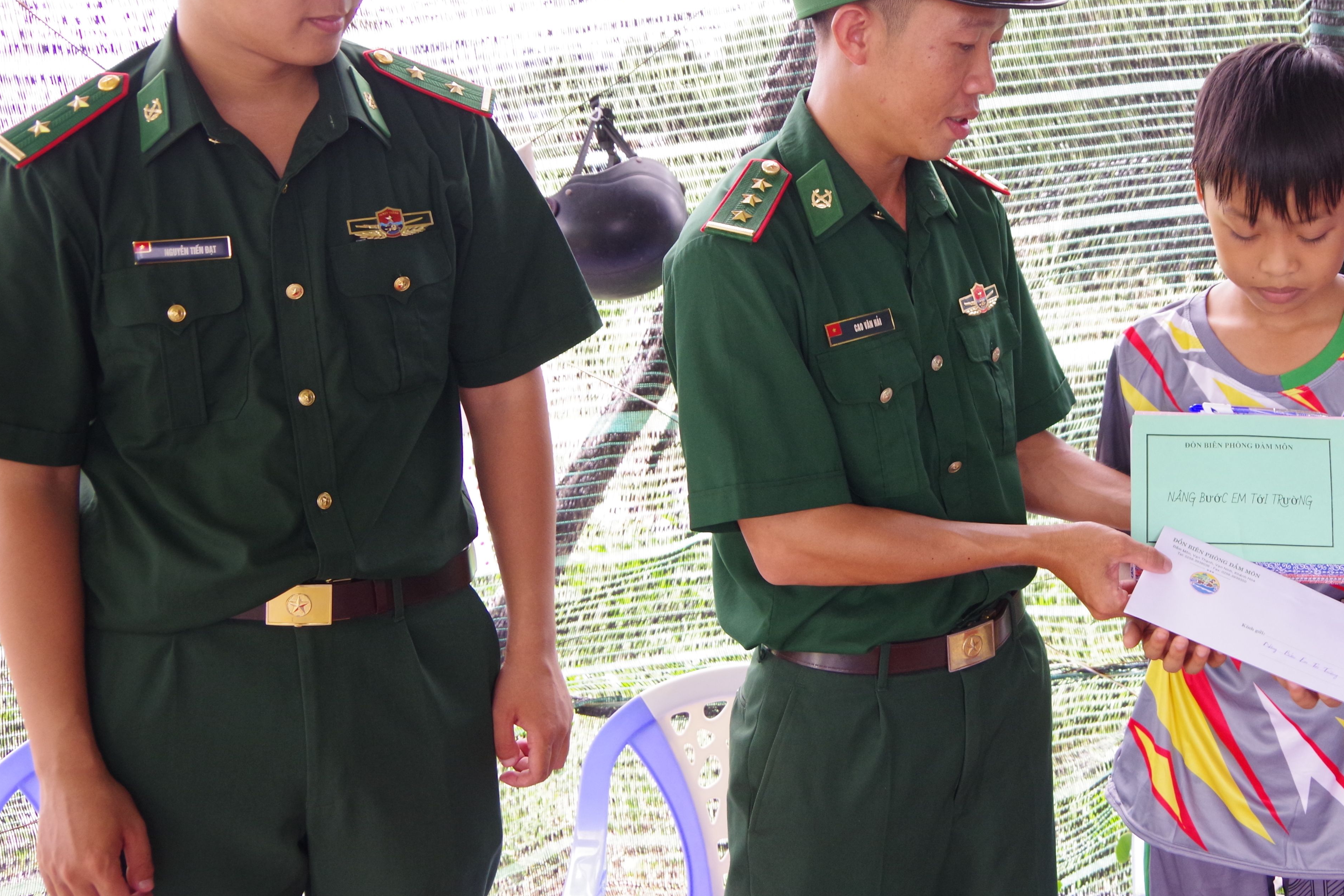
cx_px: 1026
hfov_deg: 39.2
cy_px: 359
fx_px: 1829
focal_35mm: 49
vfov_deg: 27.5
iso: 800
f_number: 4
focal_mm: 21
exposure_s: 1/100
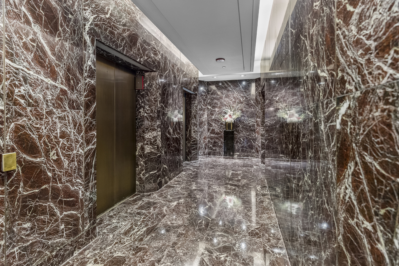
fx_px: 177
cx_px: 200
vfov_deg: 73.8
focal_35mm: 16
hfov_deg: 96.7
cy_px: 133
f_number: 4
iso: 640
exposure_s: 13
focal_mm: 16
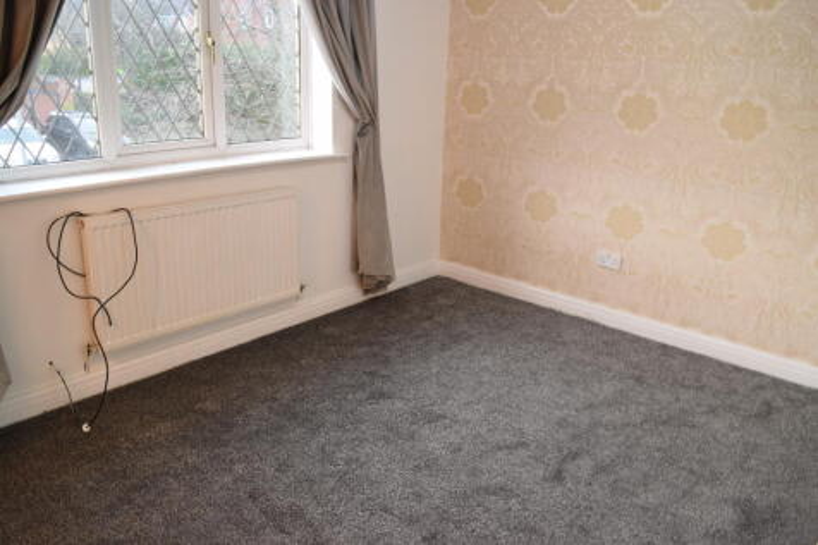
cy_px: 272
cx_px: 409
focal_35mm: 27
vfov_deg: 47.9
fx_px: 613
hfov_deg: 67.4
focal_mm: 18
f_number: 8
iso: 160
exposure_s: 1/4
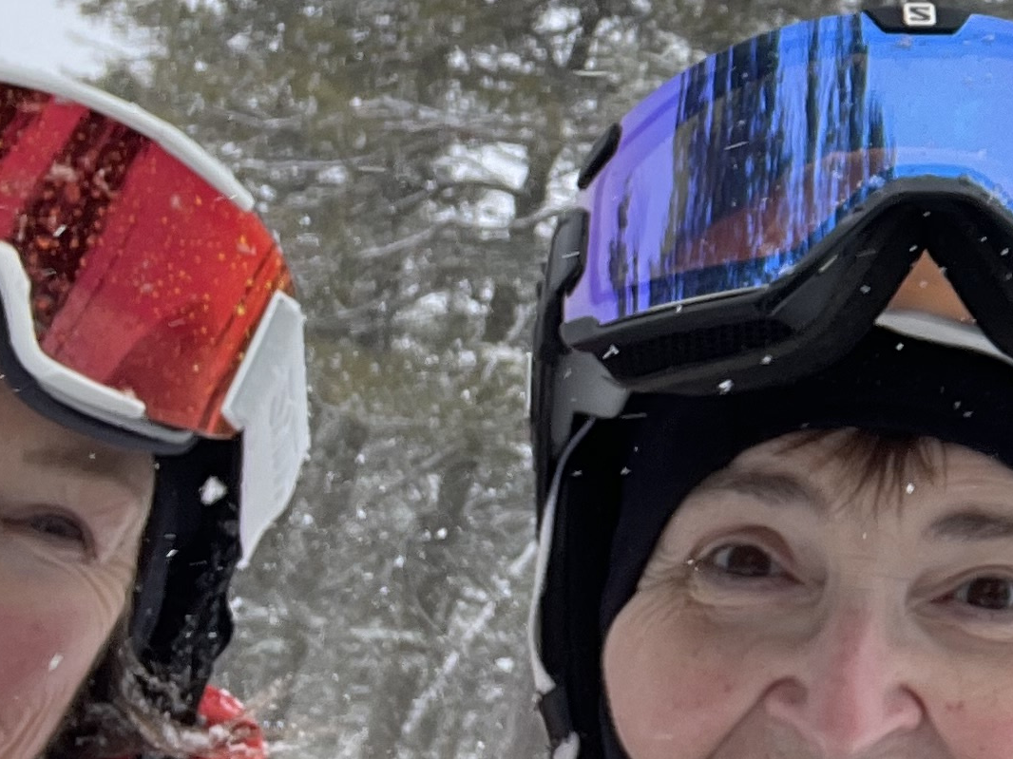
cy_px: 53
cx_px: 1372
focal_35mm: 87
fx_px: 2545
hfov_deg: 20.3
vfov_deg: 16.7
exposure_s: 1/195
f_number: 2.2
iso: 25
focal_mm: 2.71
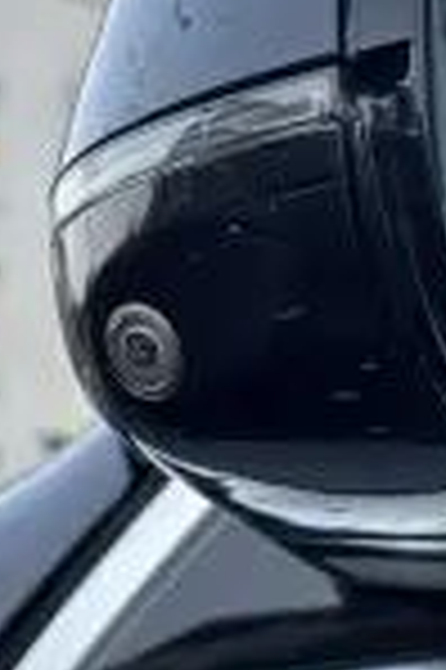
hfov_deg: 11.3
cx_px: 270
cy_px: 279
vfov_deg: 16.9
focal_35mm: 121
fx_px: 2254
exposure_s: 1/67
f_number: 1.78
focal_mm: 6.76
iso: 100
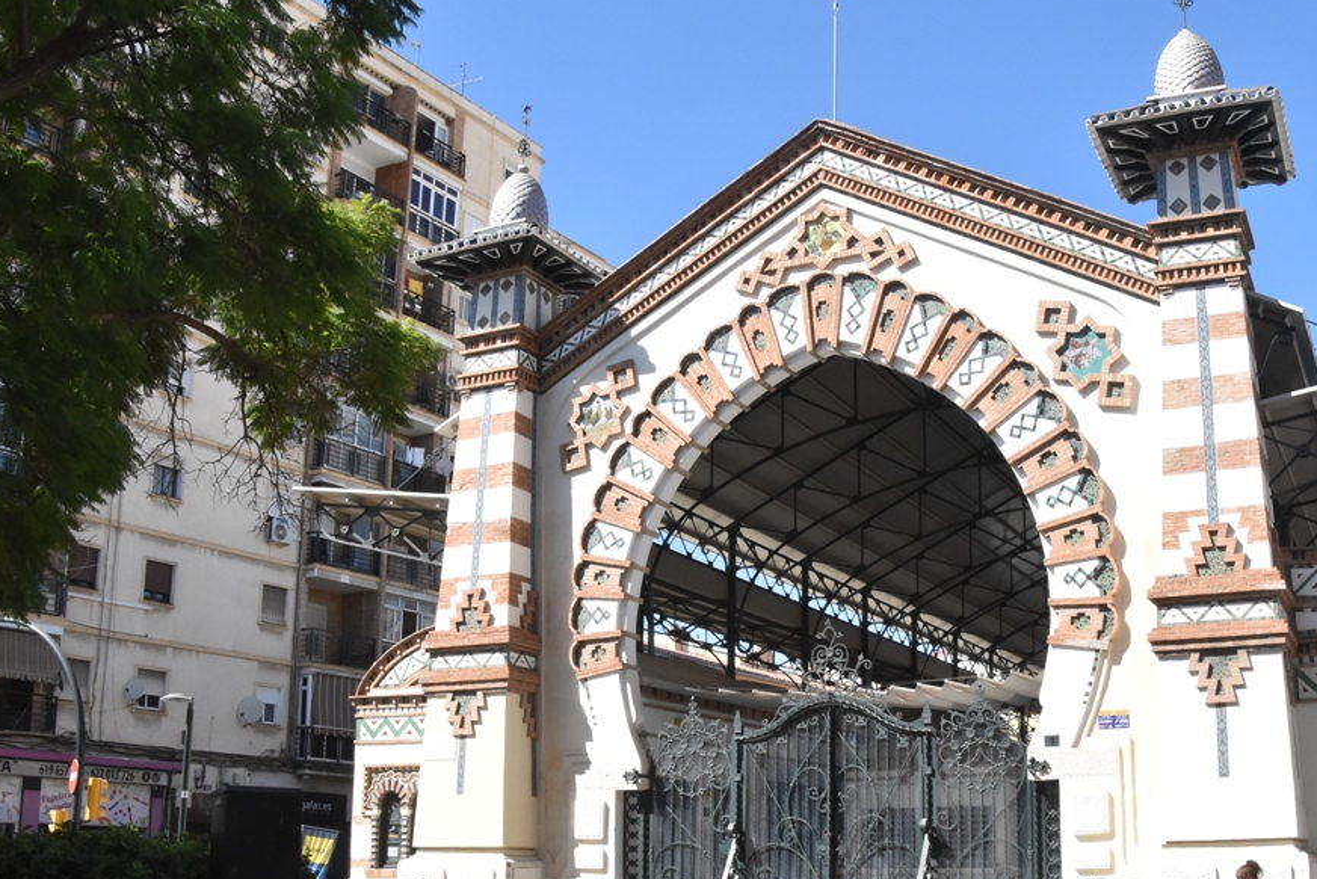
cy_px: 575
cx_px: 844
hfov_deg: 48.9
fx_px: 1427
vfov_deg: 34.0
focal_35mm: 39
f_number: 14
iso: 1600
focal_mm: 18
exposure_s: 1/800
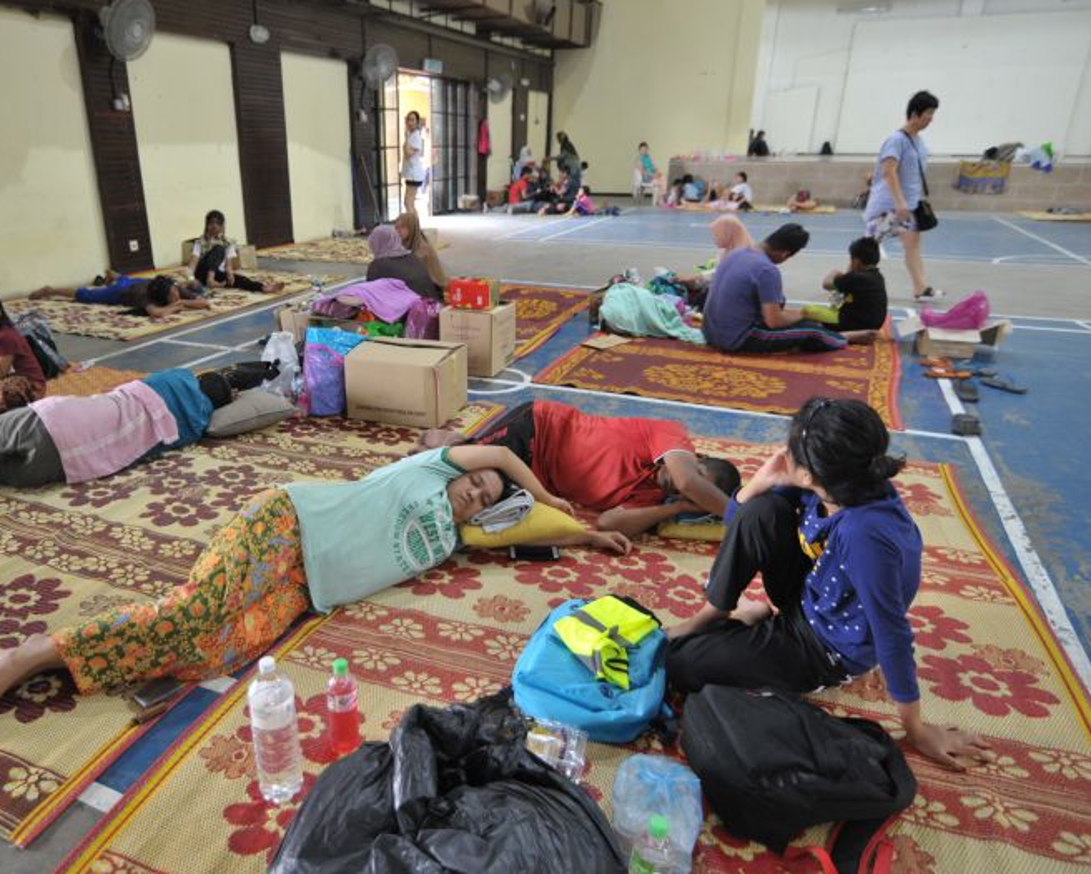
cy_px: 438
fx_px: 775
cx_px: 454
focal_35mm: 24
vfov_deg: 58.8
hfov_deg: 69.8
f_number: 2.8
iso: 1000
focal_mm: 21
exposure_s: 1/80
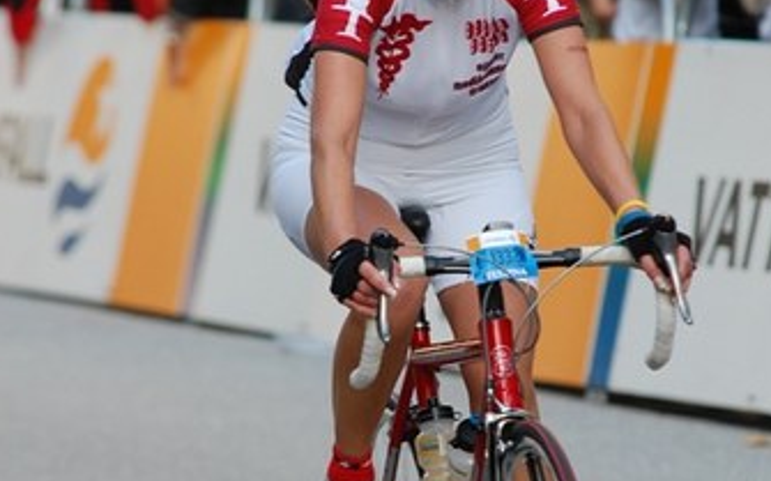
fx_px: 10522
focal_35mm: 501
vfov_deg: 2.6
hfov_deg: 4.2
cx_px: 411
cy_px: 331
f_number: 5
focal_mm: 200
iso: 400
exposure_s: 1/320
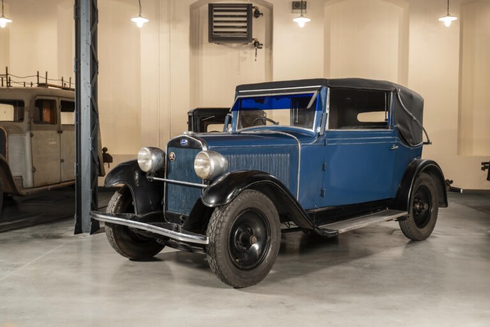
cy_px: 164
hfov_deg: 48.5
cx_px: 245
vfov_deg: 33.4
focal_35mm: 40
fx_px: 544
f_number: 5.6
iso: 100
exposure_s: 2
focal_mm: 40
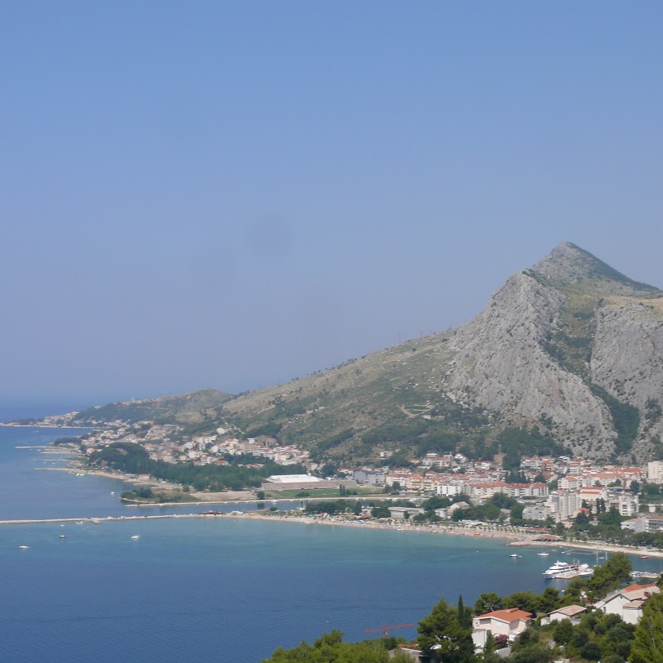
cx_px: 415
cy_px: 334
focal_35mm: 62
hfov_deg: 27.6
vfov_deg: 27.7
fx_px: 1343
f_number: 8
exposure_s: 1/400
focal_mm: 11
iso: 100
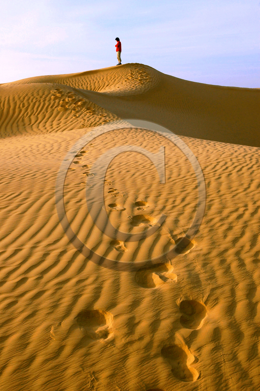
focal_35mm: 45
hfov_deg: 29.8
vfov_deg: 43.6
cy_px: 196
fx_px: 488
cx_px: 130
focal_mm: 30
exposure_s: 1/250
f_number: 8
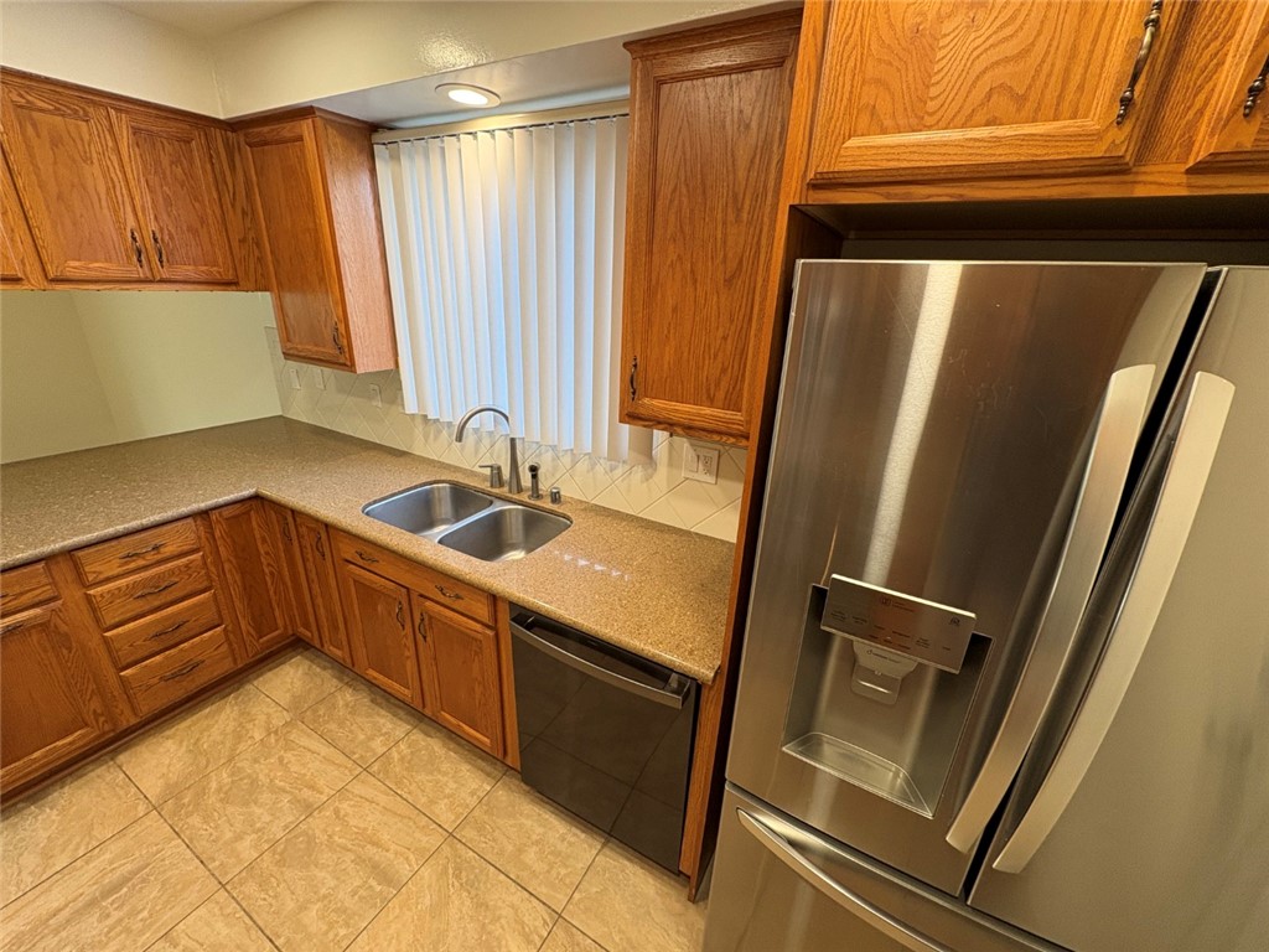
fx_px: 513
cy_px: 476
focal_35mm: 14
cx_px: 634
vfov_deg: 85.7
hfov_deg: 102.1
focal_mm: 2.22
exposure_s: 1/120
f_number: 2.2
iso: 160
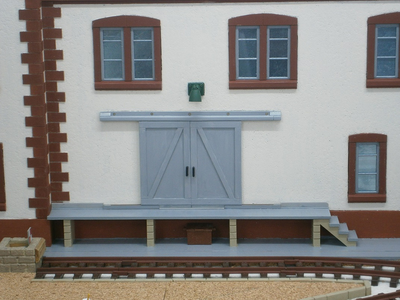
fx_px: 1005
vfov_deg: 17.0
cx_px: 200
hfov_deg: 22.5
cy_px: 150
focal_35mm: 87
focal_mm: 15.4
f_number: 4.9
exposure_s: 1/4
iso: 125
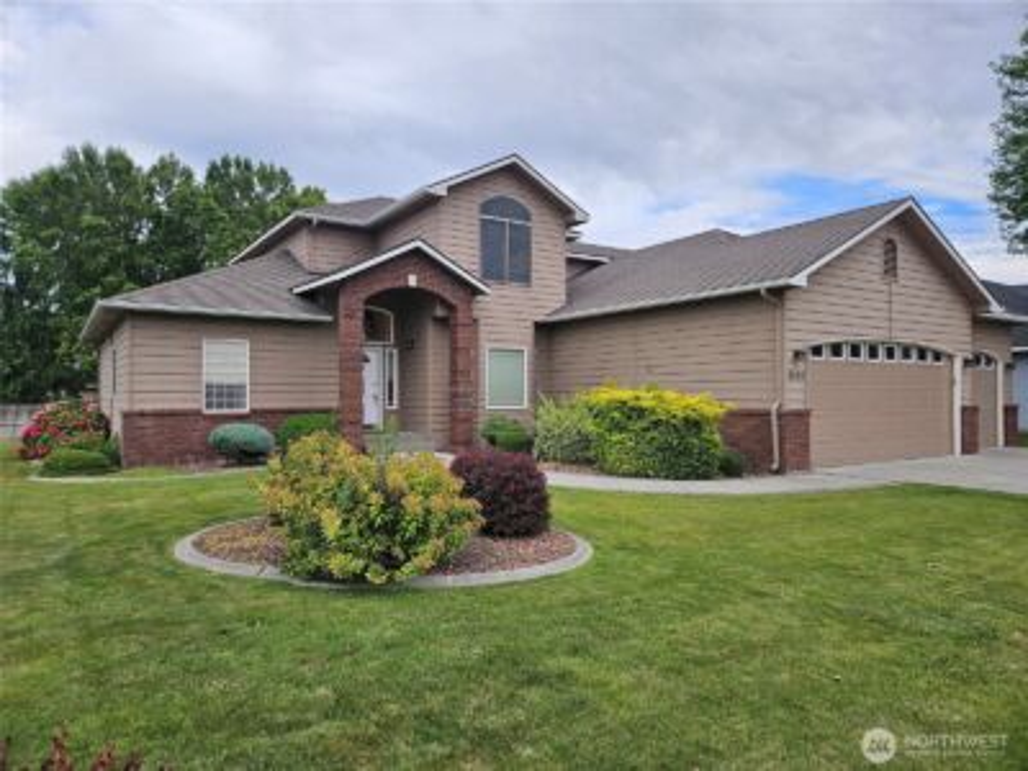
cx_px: 514
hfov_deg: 73.9
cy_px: 386
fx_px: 683
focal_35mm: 23
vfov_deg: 58.9
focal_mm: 5.4
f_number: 1.8
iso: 25
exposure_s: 1/950
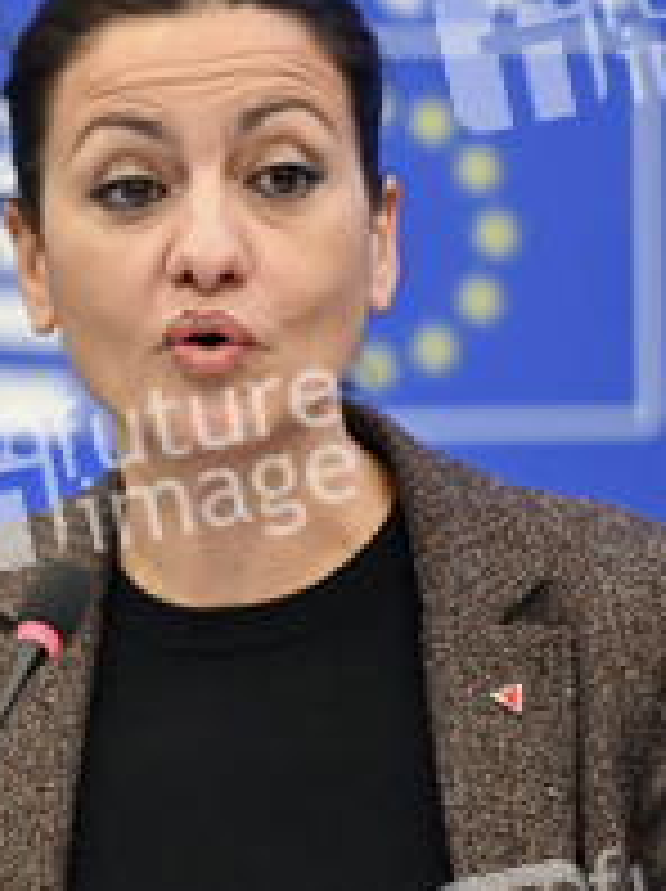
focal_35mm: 389
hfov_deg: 3.8
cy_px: 702
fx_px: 10001
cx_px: 256
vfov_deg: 5.1
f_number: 2.8
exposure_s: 1/160
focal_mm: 200
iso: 640
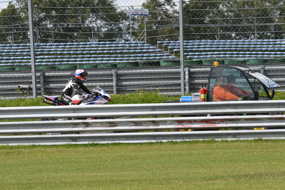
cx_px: 142
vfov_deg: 3.1
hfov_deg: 4.6
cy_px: 95
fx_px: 3562
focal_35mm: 450
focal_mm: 300
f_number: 13
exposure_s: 1/500
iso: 400
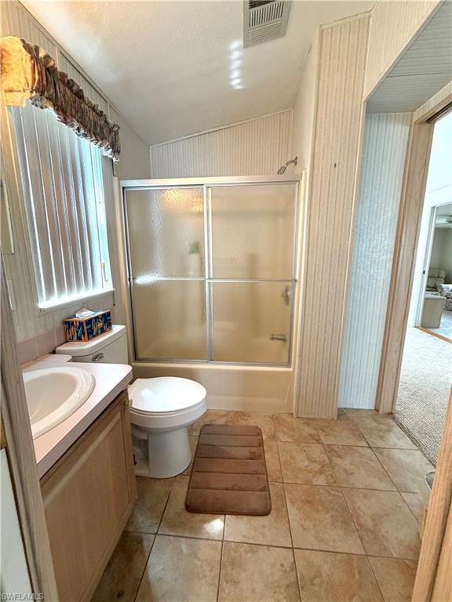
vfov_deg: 102.1
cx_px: 226
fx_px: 244
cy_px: 301
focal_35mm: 14
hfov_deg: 85.7
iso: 200
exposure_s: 1/60
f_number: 2.2
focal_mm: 2.22
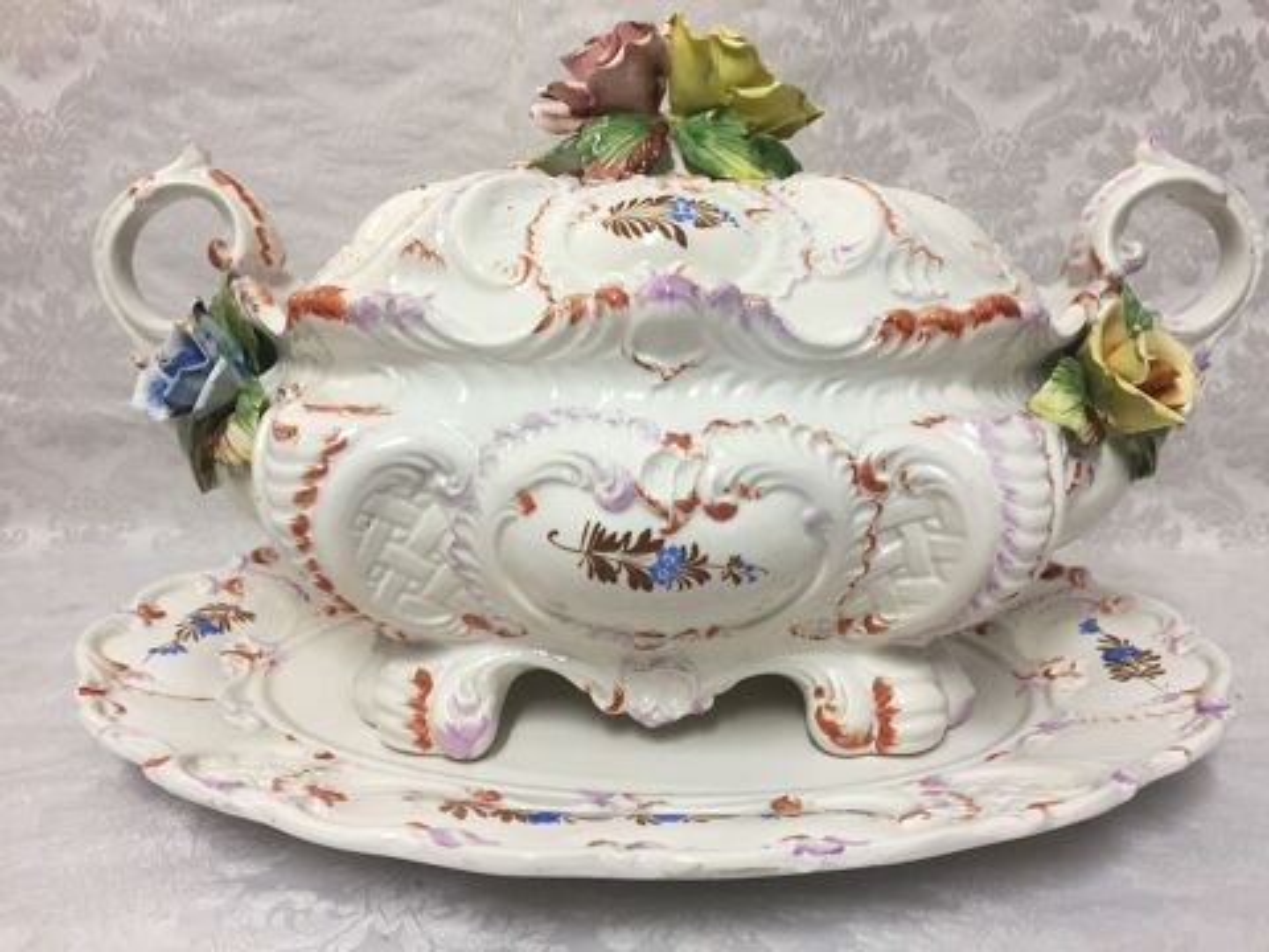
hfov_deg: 61.7
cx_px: 634
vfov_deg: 48.2
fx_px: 1063
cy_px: 476
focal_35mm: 29
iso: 64
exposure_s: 1/33
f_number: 2.2
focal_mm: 4.15
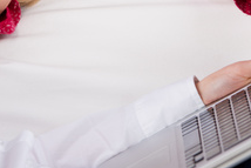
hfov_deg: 4.3
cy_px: -109
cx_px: 7
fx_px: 3370
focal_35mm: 483
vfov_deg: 2.8
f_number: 3.2
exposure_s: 1/200
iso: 100
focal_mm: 122
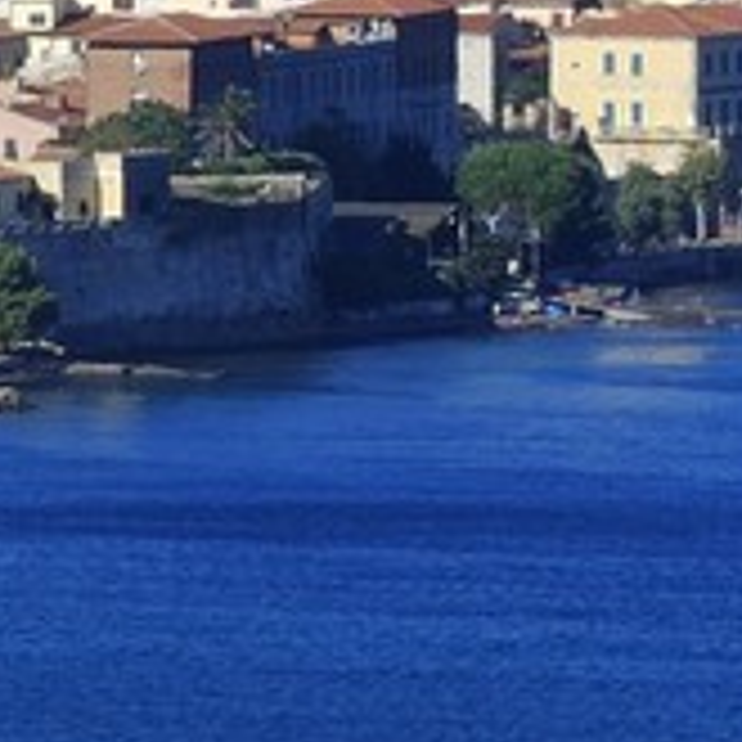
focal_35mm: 1561
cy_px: 58
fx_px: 37856
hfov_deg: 1.1
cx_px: -2329
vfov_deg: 1.1
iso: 200
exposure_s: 1/200
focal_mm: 190
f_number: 14
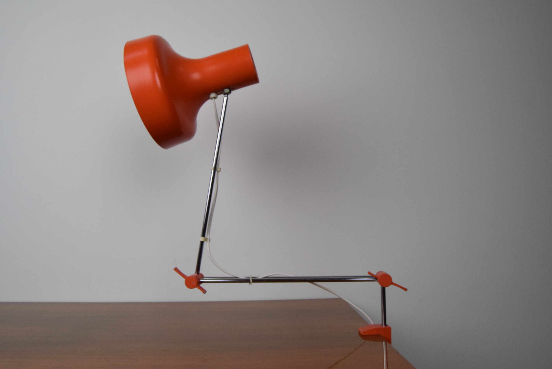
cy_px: 184
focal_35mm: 27
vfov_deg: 48.0
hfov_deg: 67.3
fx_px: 414
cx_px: 276
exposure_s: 1/400
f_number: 10
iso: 1600
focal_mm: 18
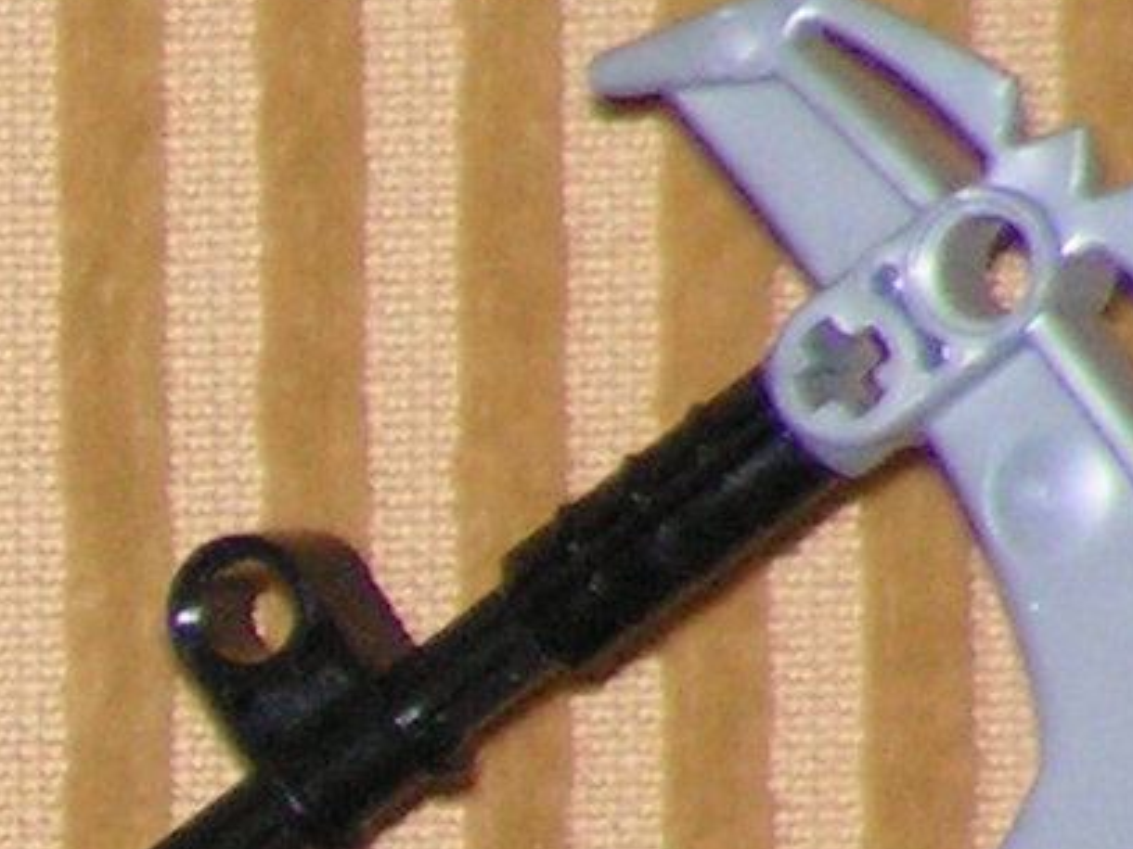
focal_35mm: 1339
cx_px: -1033
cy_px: 1294
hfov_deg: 1.5
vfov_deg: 1.1
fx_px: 43813
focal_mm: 44.4
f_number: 3.2
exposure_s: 1/250
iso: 200
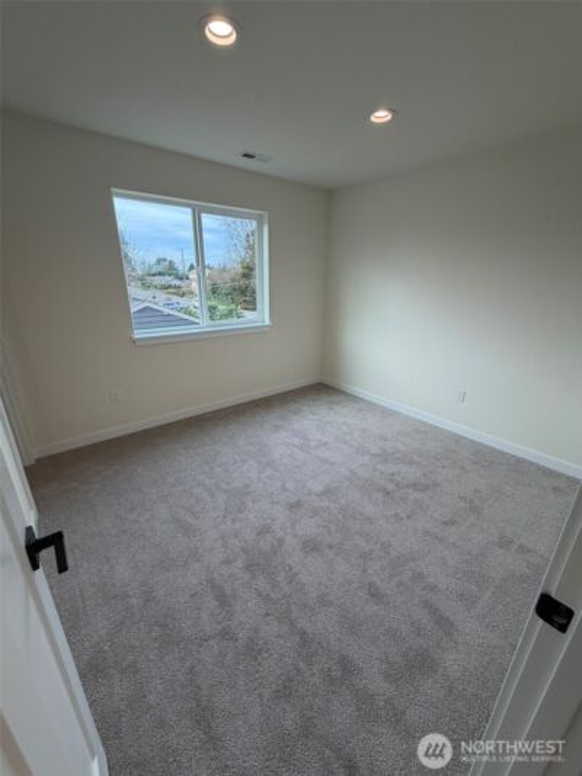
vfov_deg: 102.1
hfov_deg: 85.7
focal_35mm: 14
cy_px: 388
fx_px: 314
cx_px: 291
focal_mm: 2.22
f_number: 2.2
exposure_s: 1/120
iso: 64
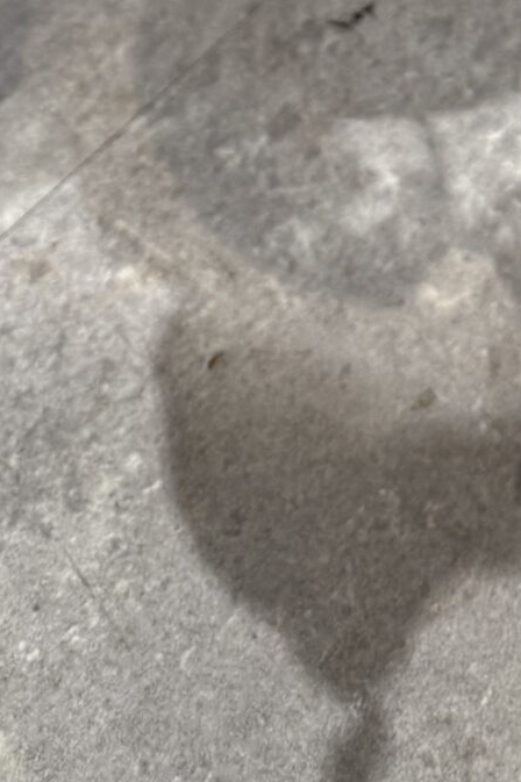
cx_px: 635
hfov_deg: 13.9
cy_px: -650
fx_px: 2064
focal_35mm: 95
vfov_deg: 17.3
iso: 125
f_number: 1.78
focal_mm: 6.76
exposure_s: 1/100
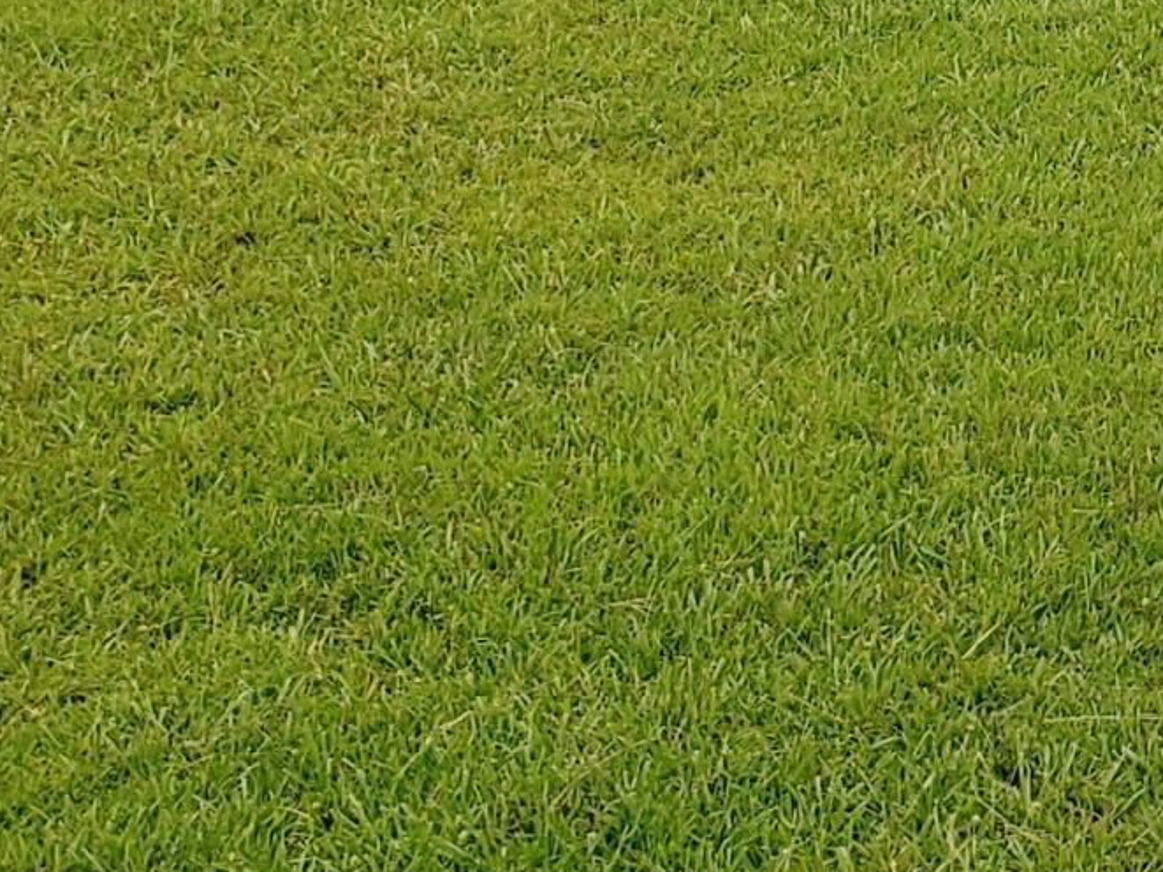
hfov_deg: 15.4
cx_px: 1756
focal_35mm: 118
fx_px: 3965
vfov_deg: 11.4
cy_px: -842
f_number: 2.4
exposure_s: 1/1695
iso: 50
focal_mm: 4.3
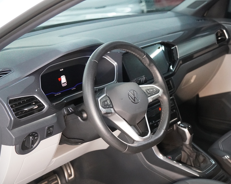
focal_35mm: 62
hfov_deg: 30.6
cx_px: 139
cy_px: 93
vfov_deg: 24.8
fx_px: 421
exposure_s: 1/160
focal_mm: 35
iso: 6400
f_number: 2.8
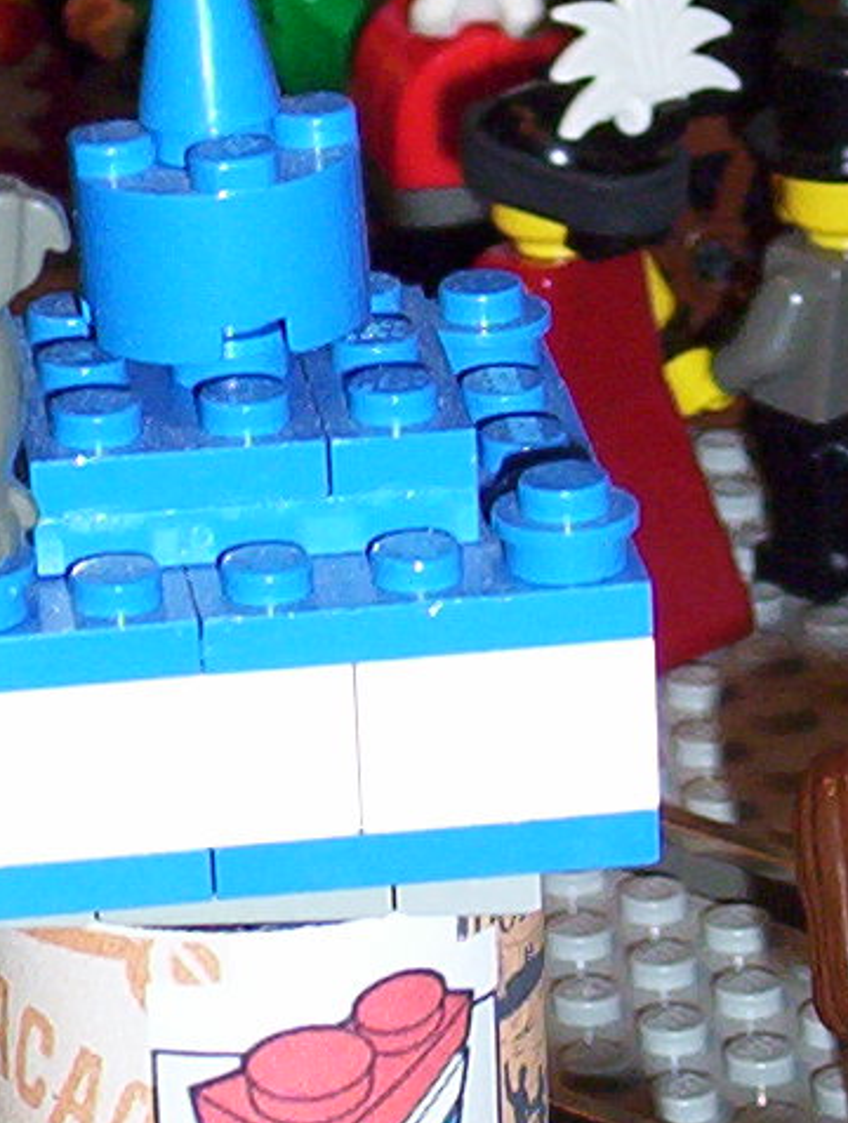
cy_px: 339
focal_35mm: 277
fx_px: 9012
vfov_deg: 7.1
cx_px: 163
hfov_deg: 5.4
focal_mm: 10.76
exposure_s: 1/93.2
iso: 140
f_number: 3.62
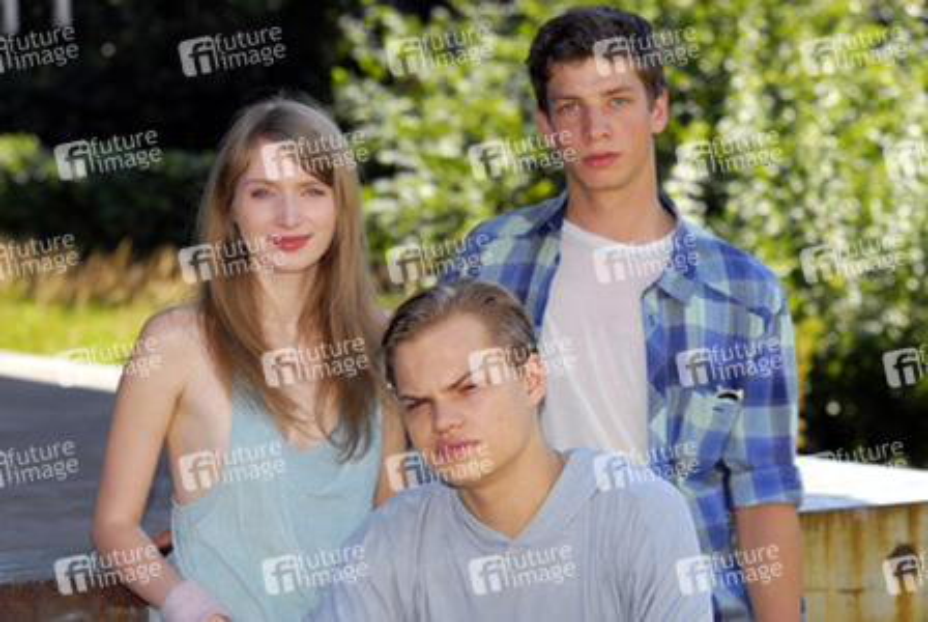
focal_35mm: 105
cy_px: 311
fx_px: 2710
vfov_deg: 13.1
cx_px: 464
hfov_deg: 19.4
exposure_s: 1/1000
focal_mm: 70
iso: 320
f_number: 4.5
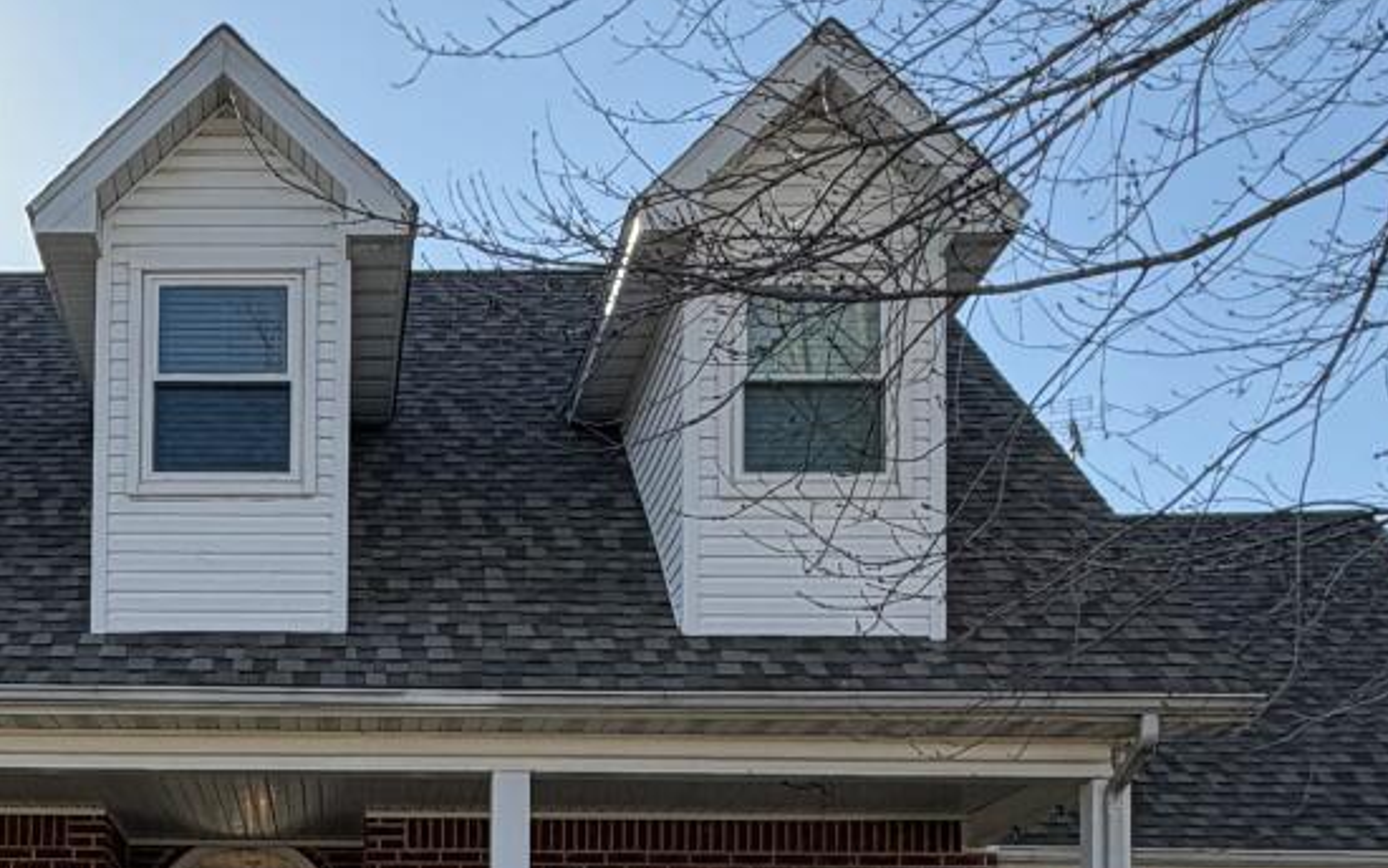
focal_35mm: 54
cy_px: 1047
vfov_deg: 22.1
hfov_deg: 36.0
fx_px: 2043
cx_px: 235
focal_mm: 2.22
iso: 32
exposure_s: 1/770
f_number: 2.2
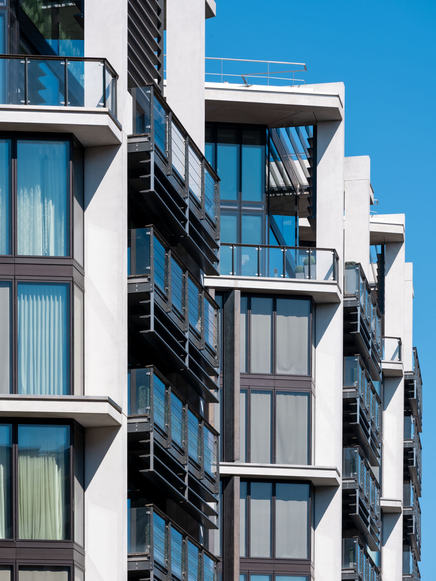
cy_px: 290
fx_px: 2569
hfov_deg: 9.7
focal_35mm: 153
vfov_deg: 12.9
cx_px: 218
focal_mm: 193
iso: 200
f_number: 11
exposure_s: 1/180
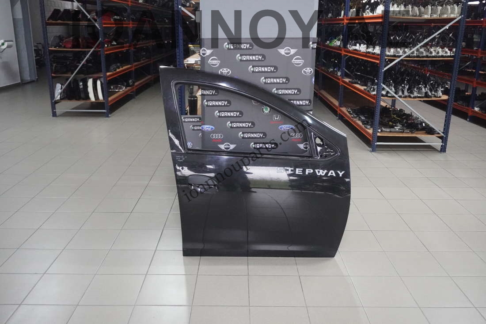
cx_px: 243
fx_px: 445
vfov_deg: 40.0
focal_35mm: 33
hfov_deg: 57.2
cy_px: 162
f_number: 4
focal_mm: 22
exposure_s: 1/160
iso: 5000
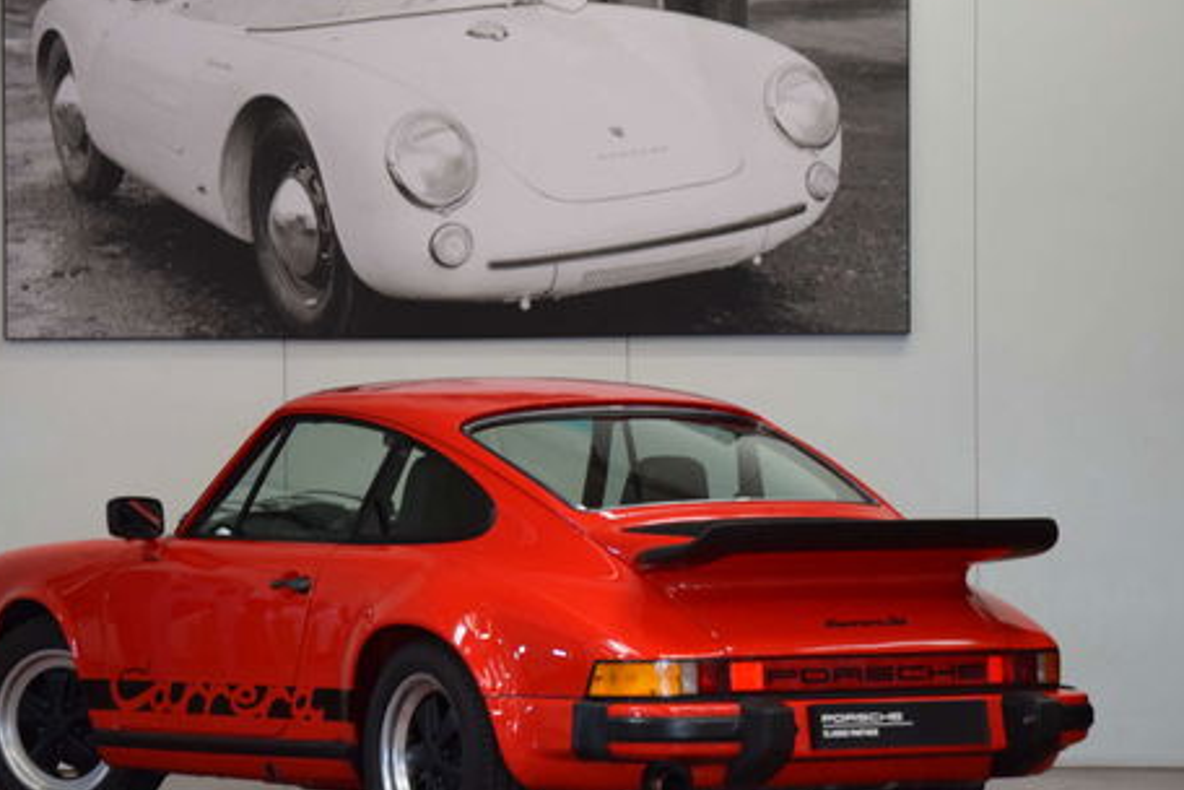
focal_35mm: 177
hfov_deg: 11.6
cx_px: 421
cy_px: 395
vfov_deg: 7.8
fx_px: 5821
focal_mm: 70
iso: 1400
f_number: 5.3
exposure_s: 1/60
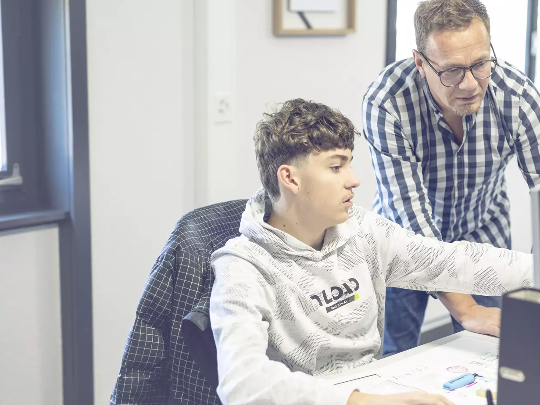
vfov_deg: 19.6
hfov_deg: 25.6
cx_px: 419
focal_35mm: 75
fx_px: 1170
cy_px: 230
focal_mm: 50
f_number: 2
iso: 800
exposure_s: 1/1000
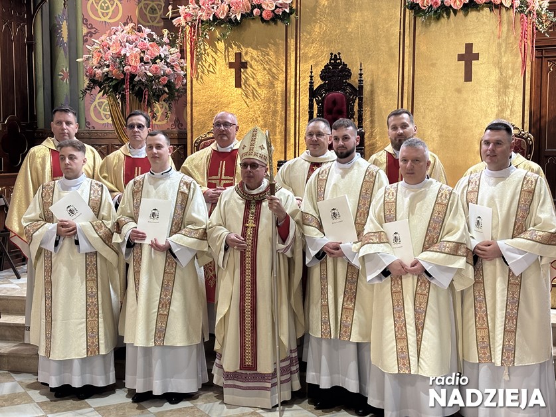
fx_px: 835
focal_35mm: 52
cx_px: 278
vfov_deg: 28.0
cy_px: 208
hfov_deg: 36.8
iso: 125
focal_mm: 5.96
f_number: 1.6
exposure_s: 1/50
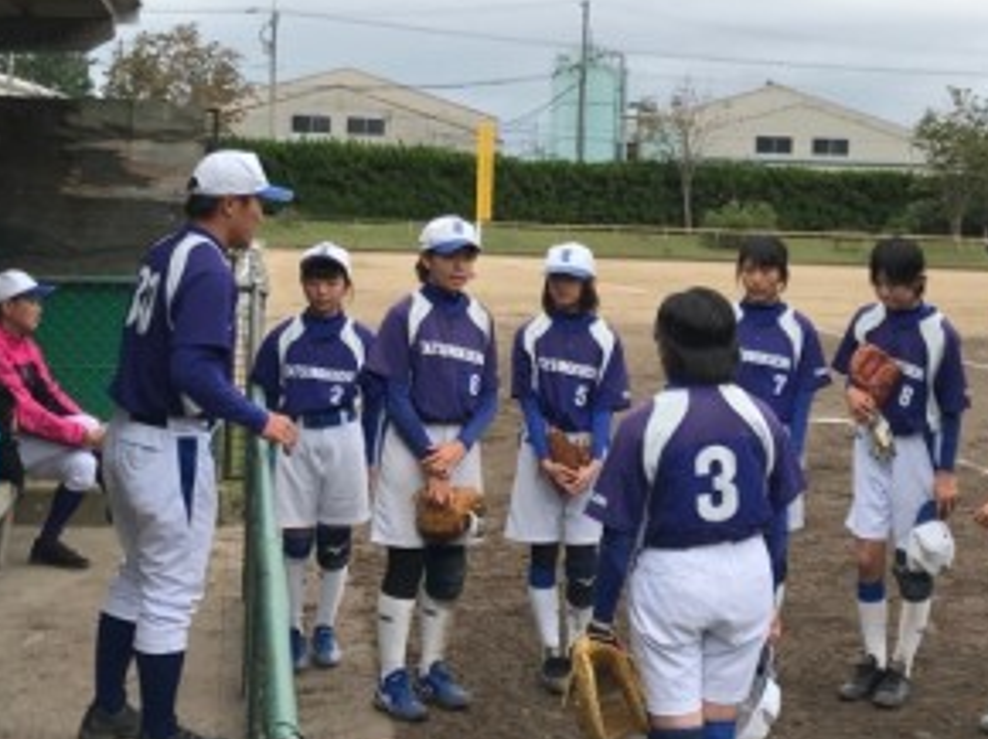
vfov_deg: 25.2
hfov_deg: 33.1
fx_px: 1654
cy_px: 306
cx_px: 613
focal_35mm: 58
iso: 20
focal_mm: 3.99
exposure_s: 1/977
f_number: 1.8
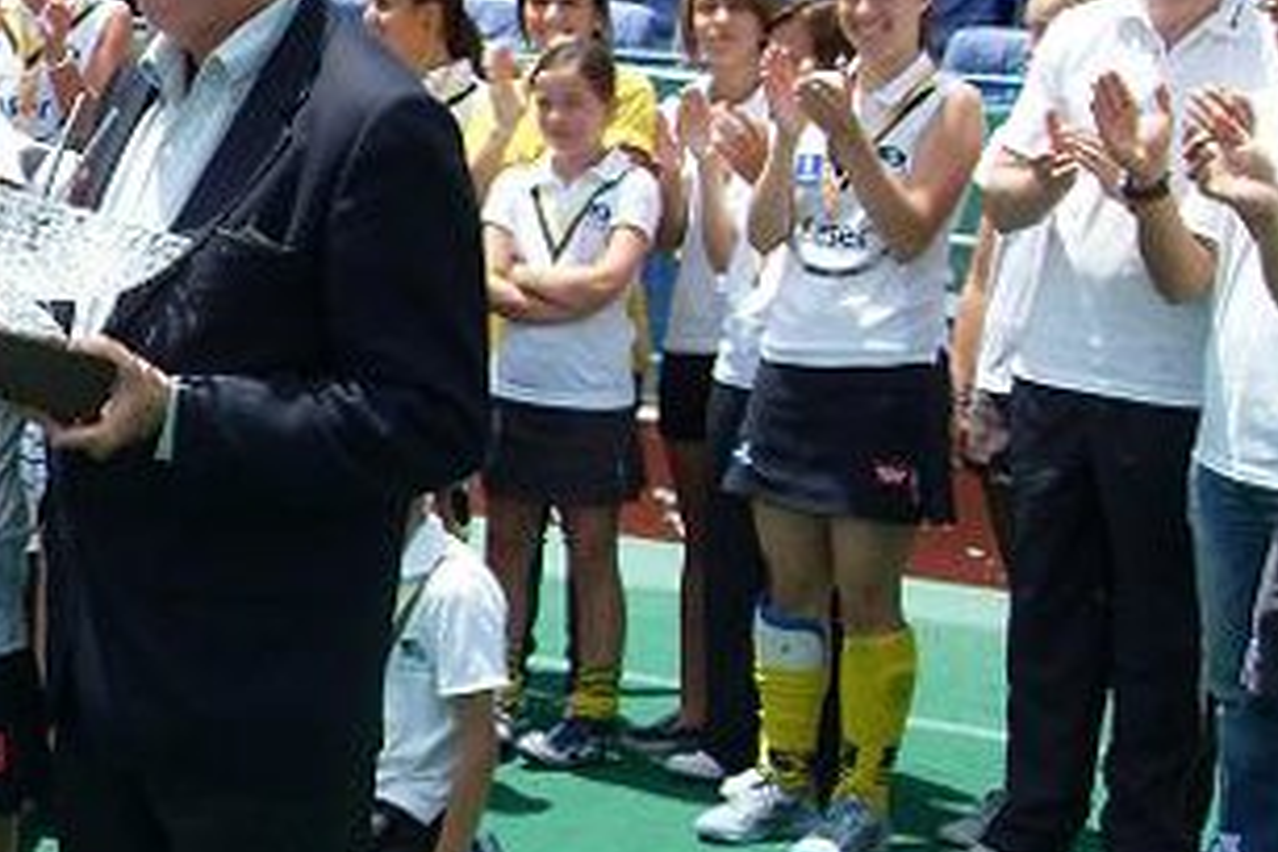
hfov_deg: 19.5
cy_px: 464
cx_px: -50
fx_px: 3585
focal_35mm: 101
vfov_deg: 13.6
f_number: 7.7
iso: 80
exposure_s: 1/250
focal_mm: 7.1
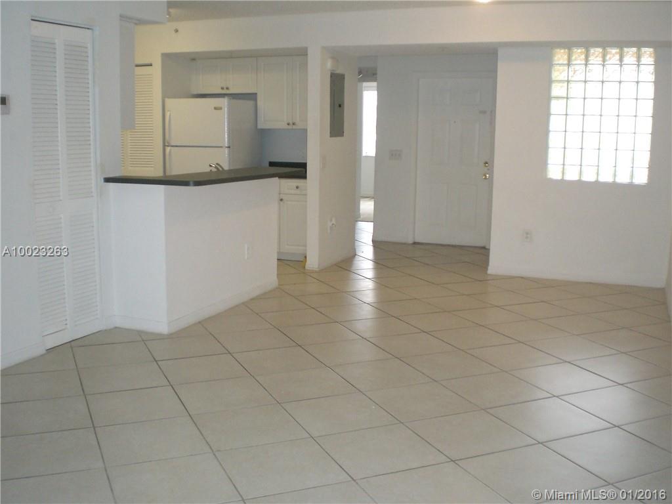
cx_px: 336
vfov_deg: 37.7
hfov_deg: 49.0
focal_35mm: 38
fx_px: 738
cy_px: 252
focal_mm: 6.3
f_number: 3.1
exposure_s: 1/60
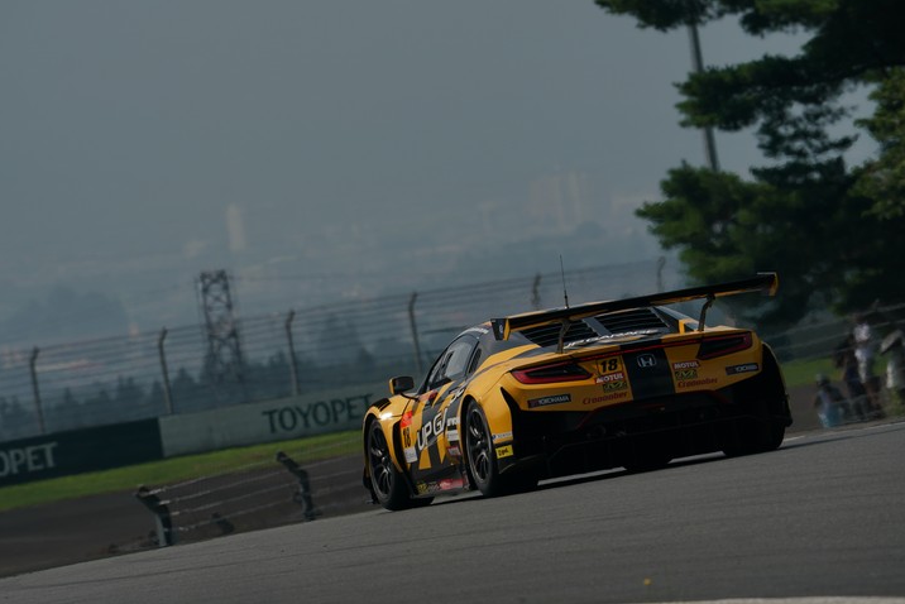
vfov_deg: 2.3
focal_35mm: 603
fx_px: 15164
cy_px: 302
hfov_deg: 3.4
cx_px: 452
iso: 200
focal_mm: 600
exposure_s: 1/800
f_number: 13
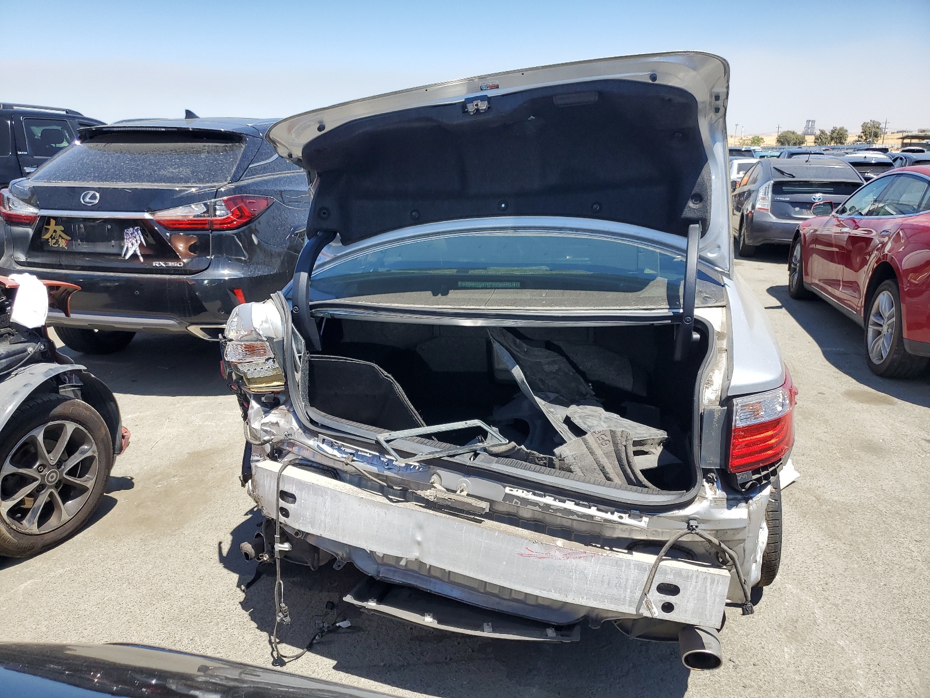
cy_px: 349
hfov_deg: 67.3
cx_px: 465
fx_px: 699
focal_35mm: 26
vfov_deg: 53.1
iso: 50
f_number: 1.5
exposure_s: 1/2000
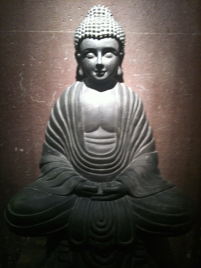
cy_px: 134
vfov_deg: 52.6
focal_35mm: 35
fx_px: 271
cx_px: 100
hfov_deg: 40.7
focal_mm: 3.85
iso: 100
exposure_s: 1/15
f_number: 2.8
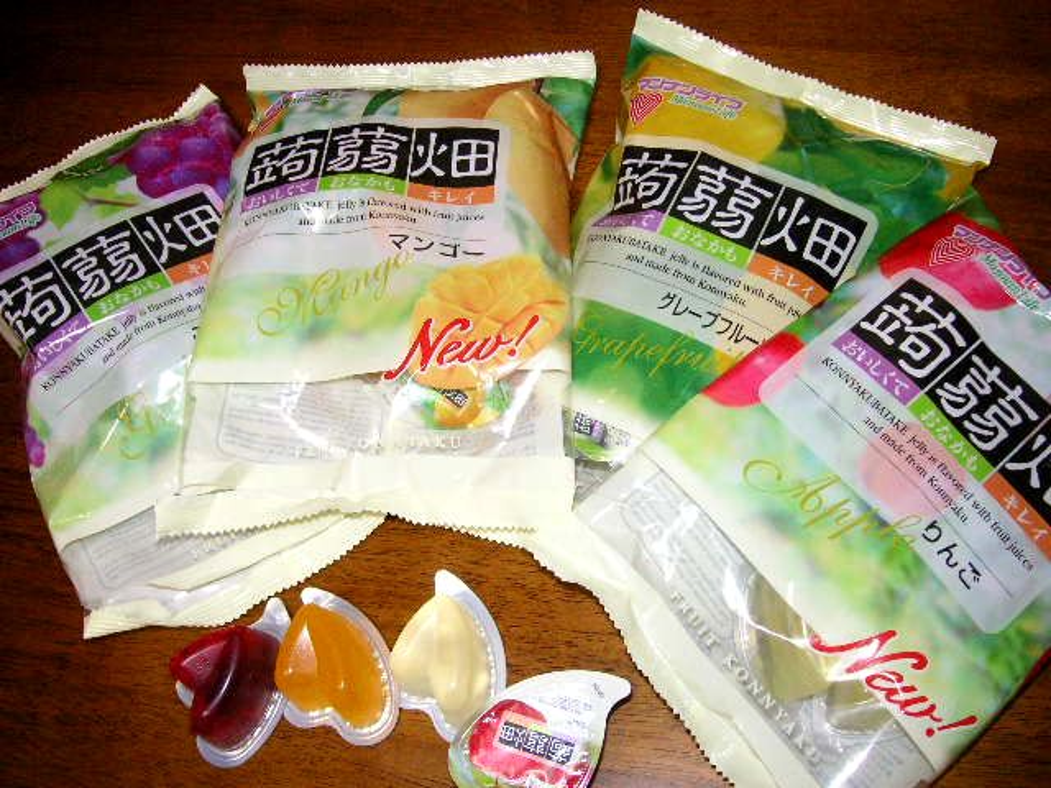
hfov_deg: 50.1
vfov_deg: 38.7
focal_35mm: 37
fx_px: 1123
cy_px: 394
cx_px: 526
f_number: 2.8
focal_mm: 6.1
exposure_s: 1/45
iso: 160
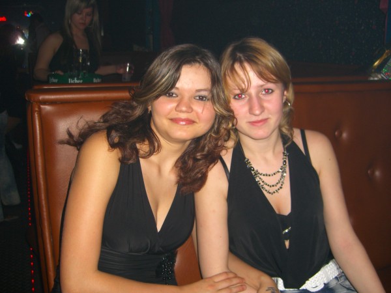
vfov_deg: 37.7
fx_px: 429
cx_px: 196
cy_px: 146
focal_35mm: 38
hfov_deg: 49.0
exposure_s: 1/60
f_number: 2.8
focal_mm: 7.9
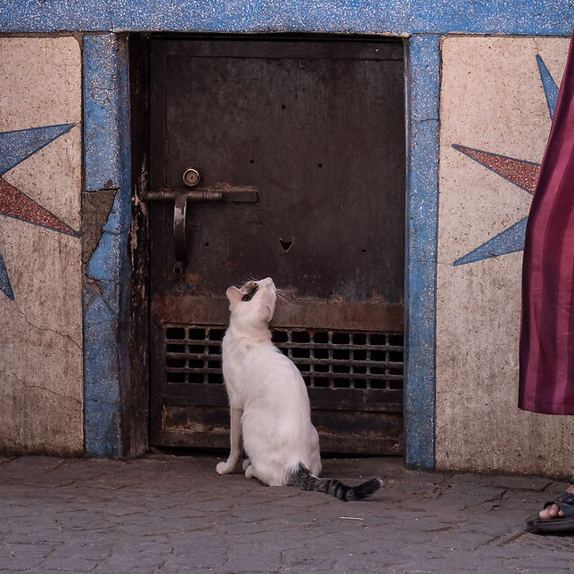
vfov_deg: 6.6
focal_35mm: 266
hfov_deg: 6.6
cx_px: 630
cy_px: -42
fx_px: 4990
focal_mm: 56
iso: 200
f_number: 5.6
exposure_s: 1/140
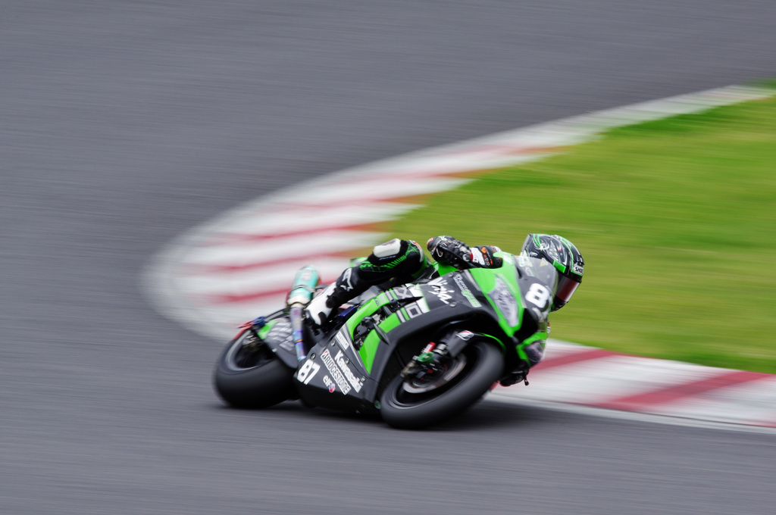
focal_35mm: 450
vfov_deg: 3.0
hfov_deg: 4.6
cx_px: 388
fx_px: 9688
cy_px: 258
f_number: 20
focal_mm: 300
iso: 200
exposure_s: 1/30
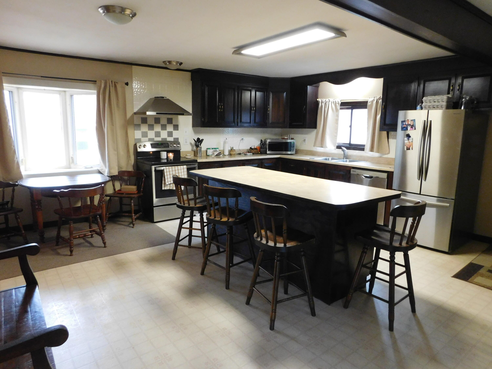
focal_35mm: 23
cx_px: 246
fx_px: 327
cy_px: 184
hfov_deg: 73.9
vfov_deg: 58.9
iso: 400
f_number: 3
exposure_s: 1/20
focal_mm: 4
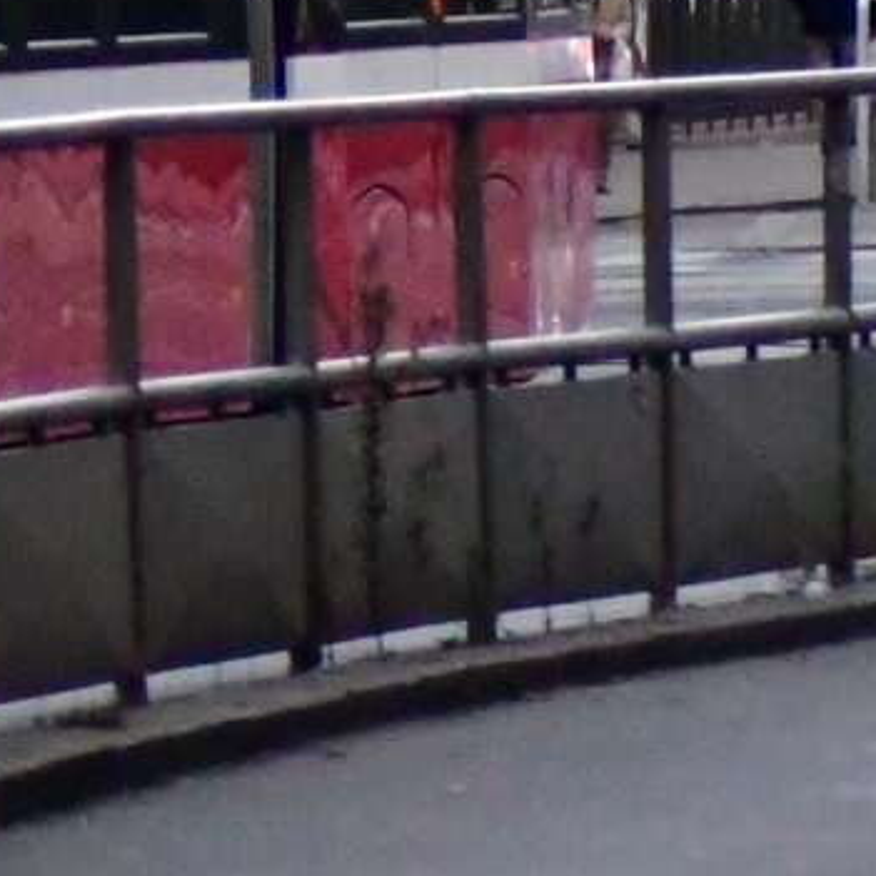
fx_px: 26655
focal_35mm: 931
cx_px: -1470
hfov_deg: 1.9
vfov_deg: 1.9
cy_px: -104
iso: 10000
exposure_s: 1/8000
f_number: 4
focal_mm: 100
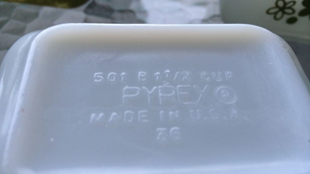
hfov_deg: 59.5
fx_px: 271
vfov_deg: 35.6
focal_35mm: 33
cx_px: 156
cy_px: 92
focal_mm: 4.12
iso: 50
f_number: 2.2
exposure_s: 1/60
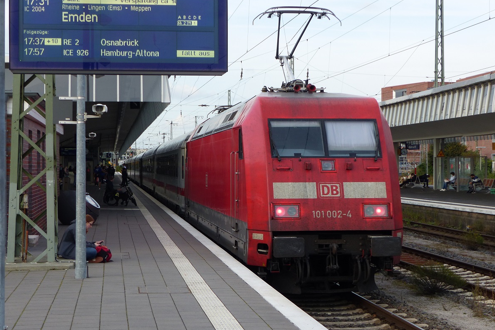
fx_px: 1045
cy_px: 158
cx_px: 249
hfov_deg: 26.7
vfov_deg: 17.9
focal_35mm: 76
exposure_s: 1/250
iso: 100
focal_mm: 13
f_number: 4
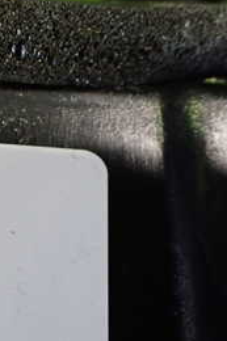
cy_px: 254
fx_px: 682
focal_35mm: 72
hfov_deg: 17.6
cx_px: -72
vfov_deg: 27.7
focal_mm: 5.4
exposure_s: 1/50
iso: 800
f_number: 2.3
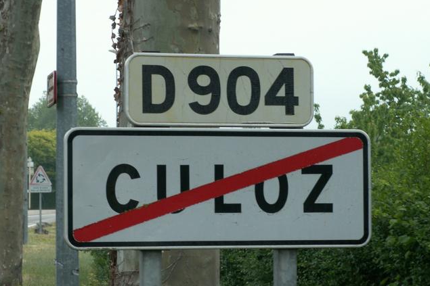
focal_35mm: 129
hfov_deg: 15.9
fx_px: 1540
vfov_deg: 10.6
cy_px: 161
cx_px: 215
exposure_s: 1/50
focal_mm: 20.08
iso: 50
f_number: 4.5
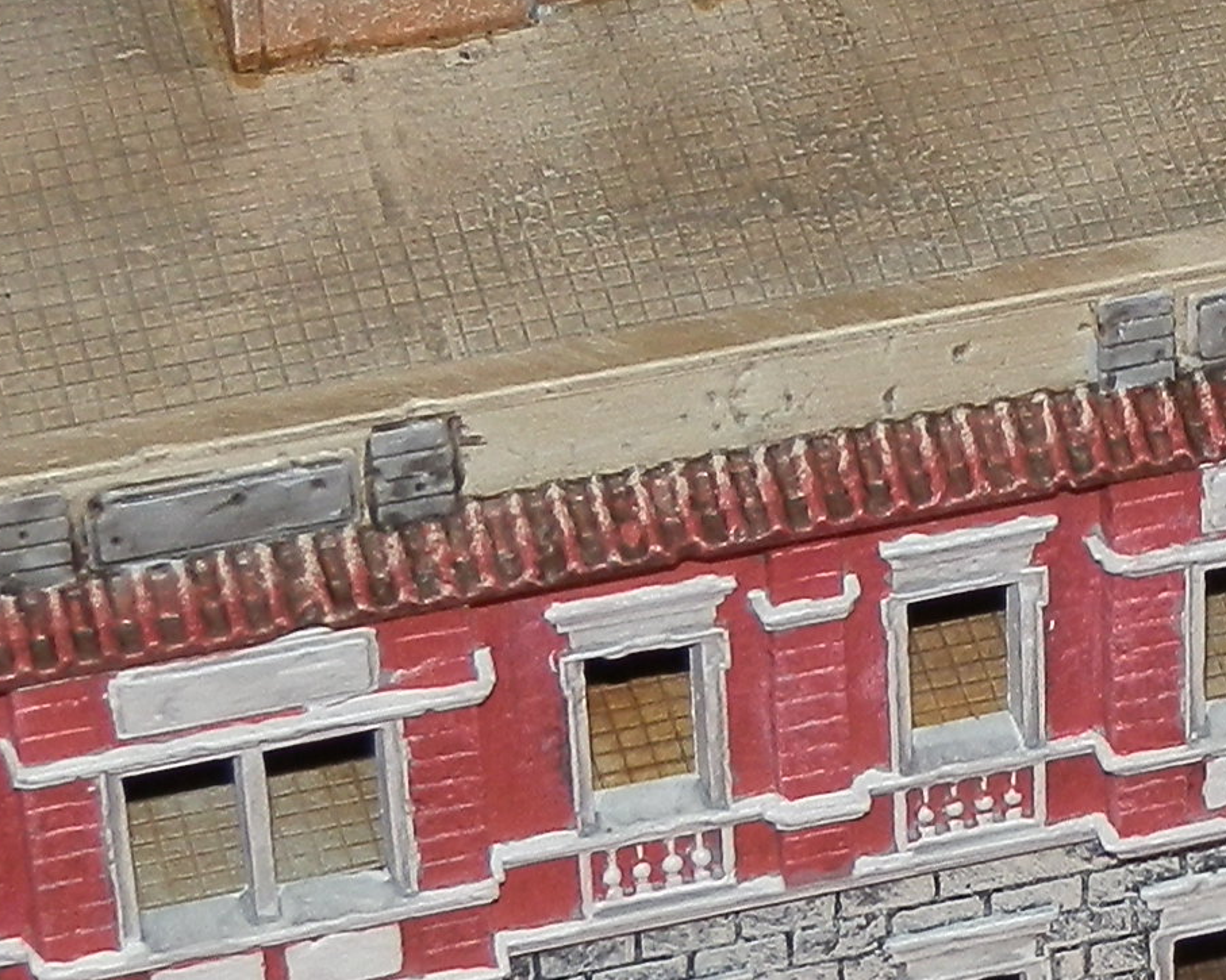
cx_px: 1905
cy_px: 223
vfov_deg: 7.1
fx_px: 7871
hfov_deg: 8.7
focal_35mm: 217
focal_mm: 8.51
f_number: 3.5
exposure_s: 1/80
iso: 100
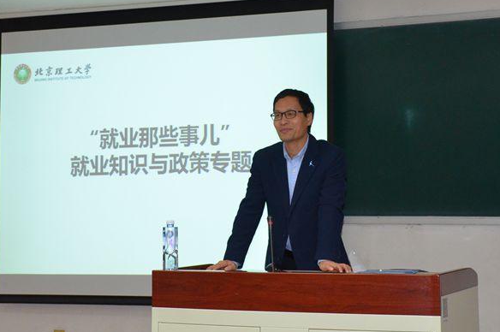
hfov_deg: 34.8
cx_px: 241
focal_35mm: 58
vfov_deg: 23.5
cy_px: 156
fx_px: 798
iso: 2000
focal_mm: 35
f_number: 6.3
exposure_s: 1/100
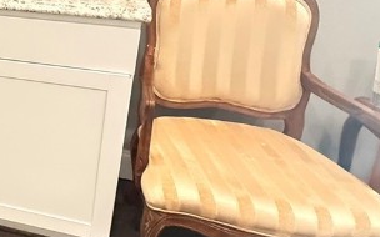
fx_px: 518
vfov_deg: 24.9
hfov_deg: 31.1
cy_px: 14
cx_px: -116
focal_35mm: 50
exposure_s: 1/60
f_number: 2.2
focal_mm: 2.22
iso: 1000
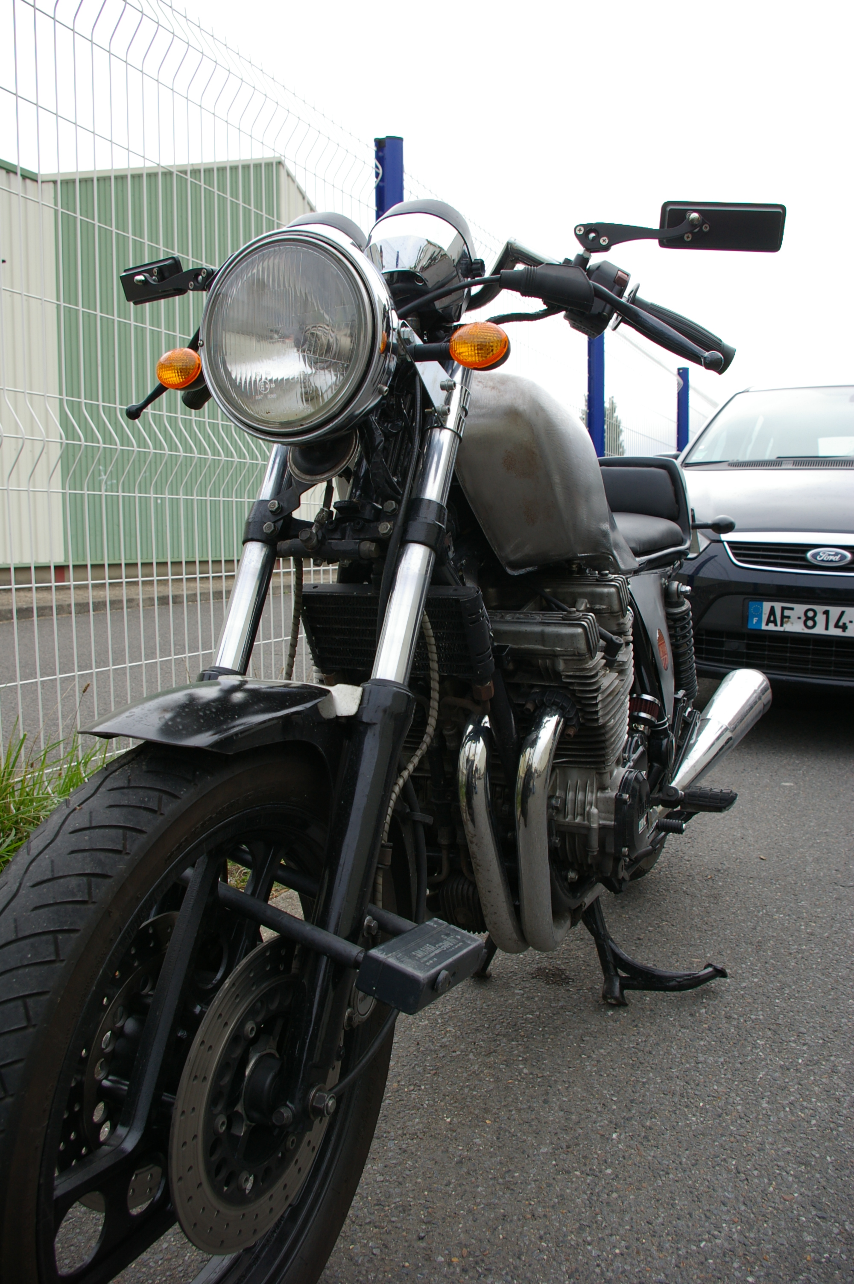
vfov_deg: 67.4
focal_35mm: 27
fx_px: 962
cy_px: 642
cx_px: 427
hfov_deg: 47.8
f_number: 8
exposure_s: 1/90
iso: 200
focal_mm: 18
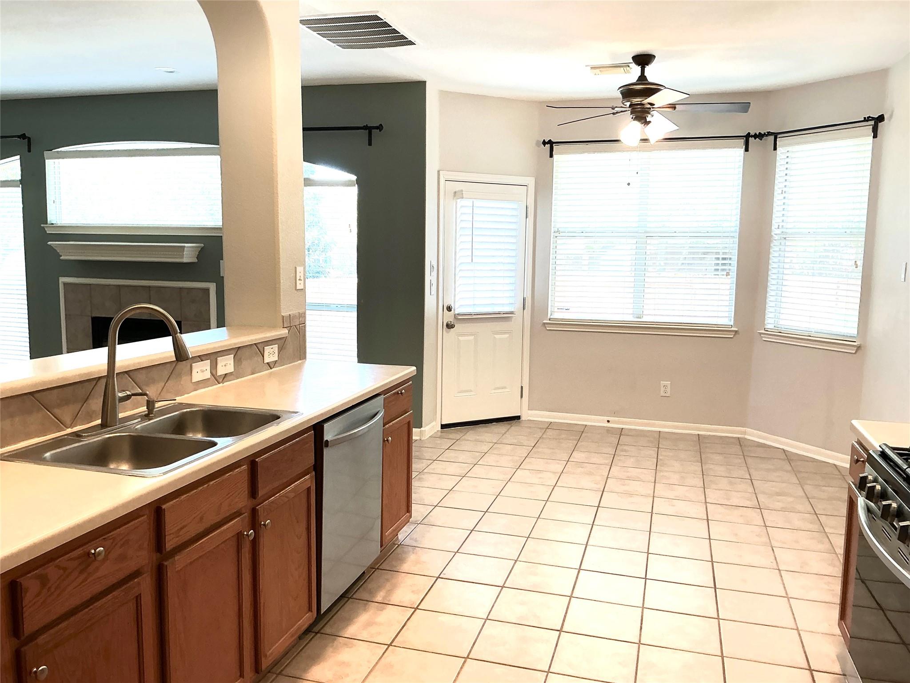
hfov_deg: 61.7
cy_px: 342
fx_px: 762
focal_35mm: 29
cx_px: 455
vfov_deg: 48.2
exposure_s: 1/60
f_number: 1.8
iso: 40
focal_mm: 3
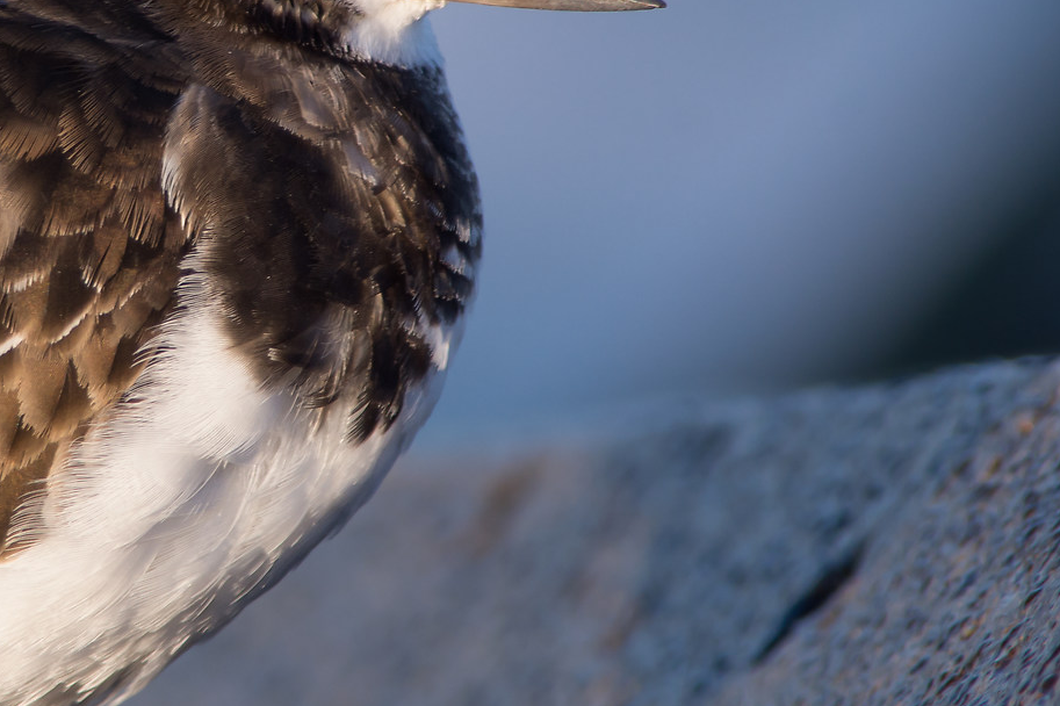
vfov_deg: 0.7
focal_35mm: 1971
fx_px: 58011
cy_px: 264
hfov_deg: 1.0
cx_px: -80
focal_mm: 500
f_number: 8
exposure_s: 1/320
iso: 250
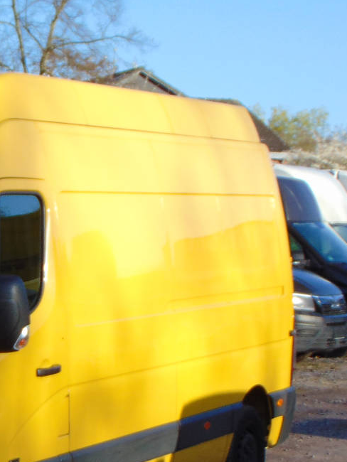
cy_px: 328
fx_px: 1643
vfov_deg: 16.0
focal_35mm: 123
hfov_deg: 11.6
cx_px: -143
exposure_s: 1/200
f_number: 3.5
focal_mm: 9
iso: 80
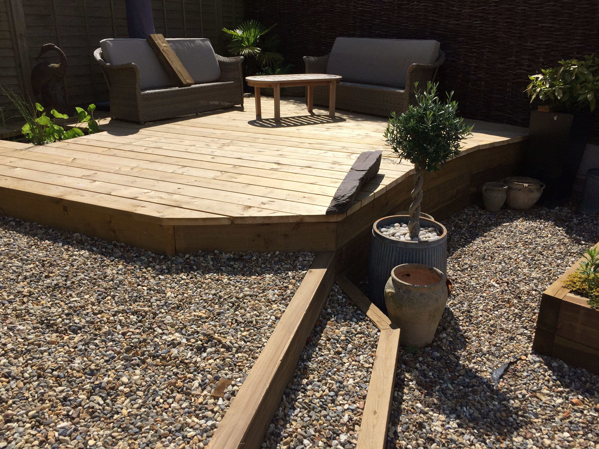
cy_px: 224
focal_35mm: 29
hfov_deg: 61.7
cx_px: 300
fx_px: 502
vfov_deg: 48.2
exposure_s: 1/4405
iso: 32
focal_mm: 4.15
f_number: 2.2
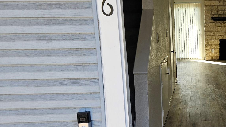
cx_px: 199
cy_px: 69
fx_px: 270
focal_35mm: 45
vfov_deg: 26.5
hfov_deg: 42.1
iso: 50
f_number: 1.8
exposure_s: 1/207
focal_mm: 5.4
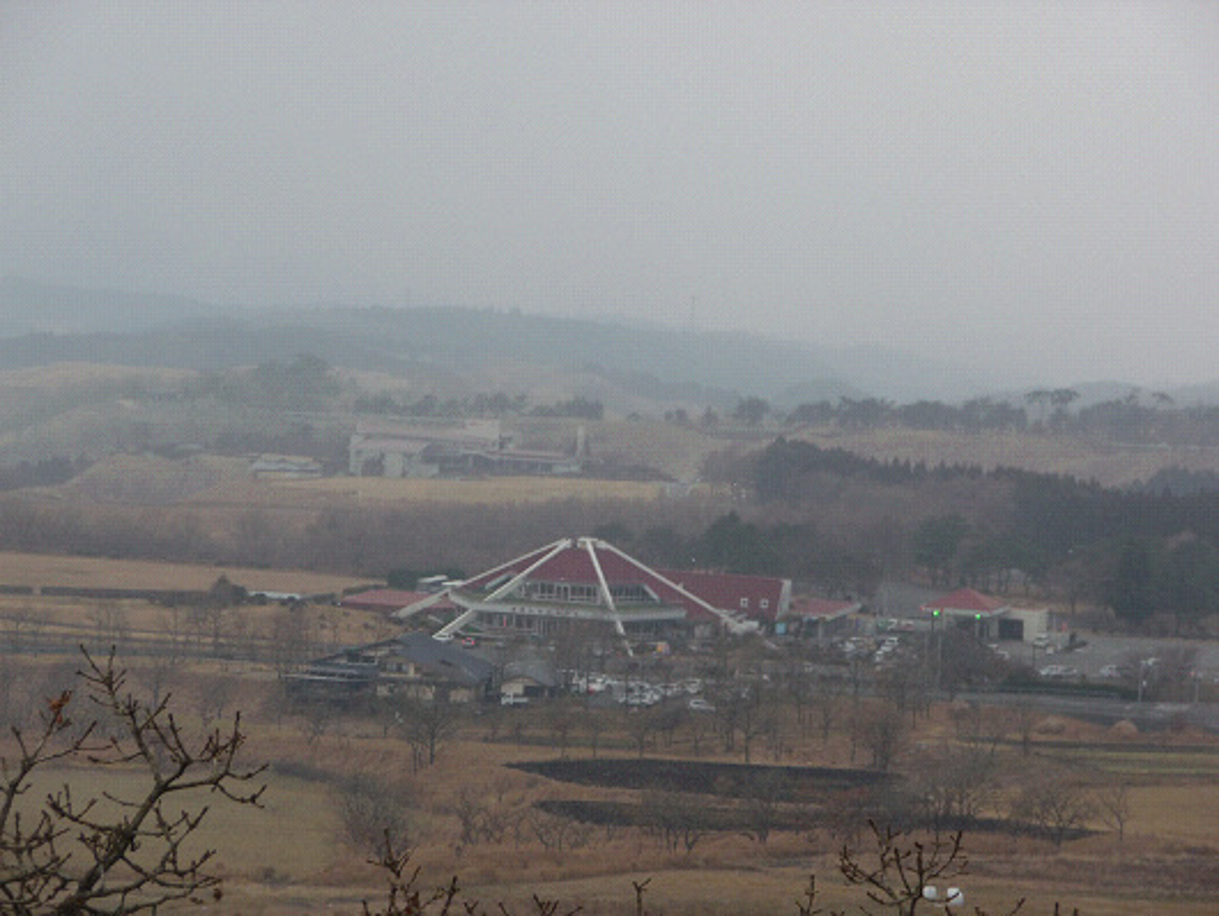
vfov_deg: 10.1
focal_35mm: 147
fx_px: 5179
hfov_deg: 13.4
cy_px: 458
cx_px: 610
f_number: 4.8
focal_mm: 25.2
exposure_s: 1/125
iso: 100
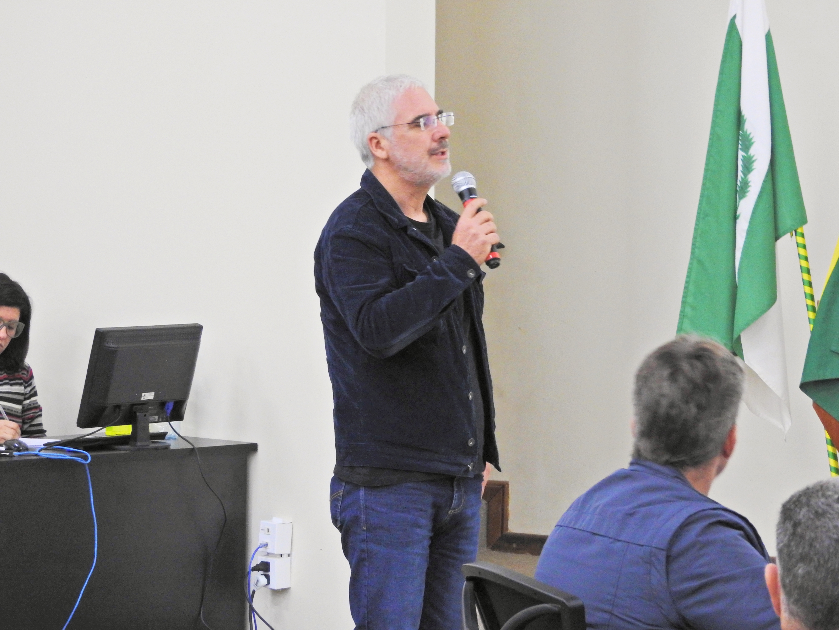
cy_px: 315
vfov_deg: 8.7
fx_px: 4121
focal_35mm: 170
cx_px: 420
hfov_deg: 11.6
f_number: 5.2
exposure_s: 1/13
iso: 800
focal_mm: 30.5
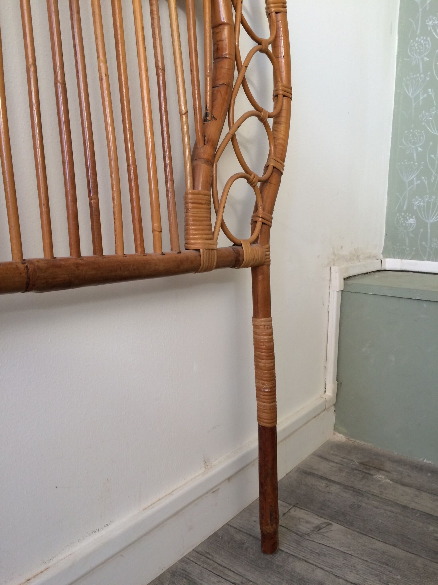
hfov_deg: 48.2
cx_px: 219
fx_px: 489
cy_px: 292
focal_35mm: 29
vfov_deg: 61.7
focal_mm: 4.15
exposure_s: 1/33
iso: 50
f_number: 2.2
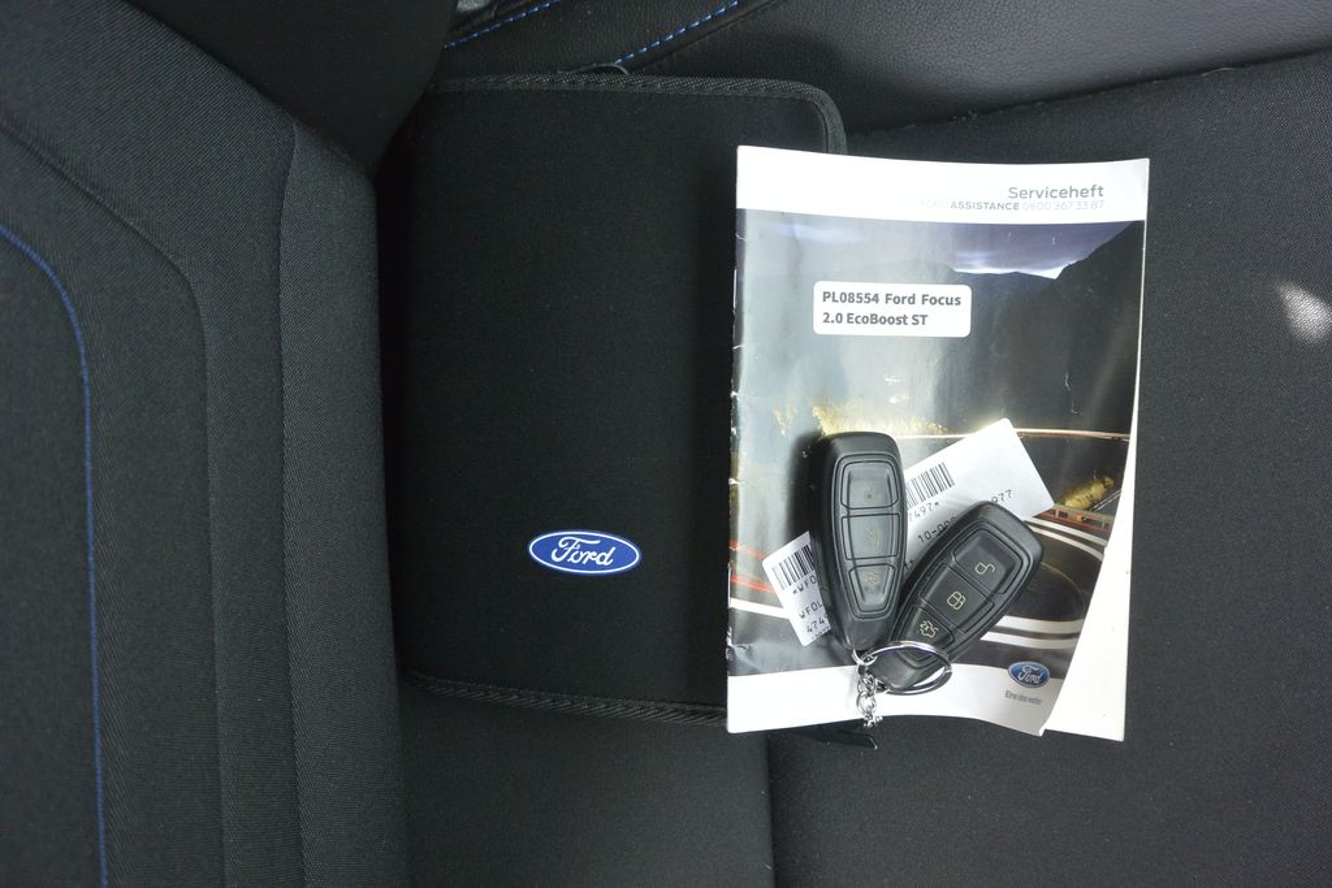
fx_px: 999
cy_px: 444
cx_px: 666
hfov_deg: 67.4
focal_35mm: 27
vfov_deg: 47.9
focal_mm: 10
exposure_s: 1/125
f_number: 3.5
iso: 200
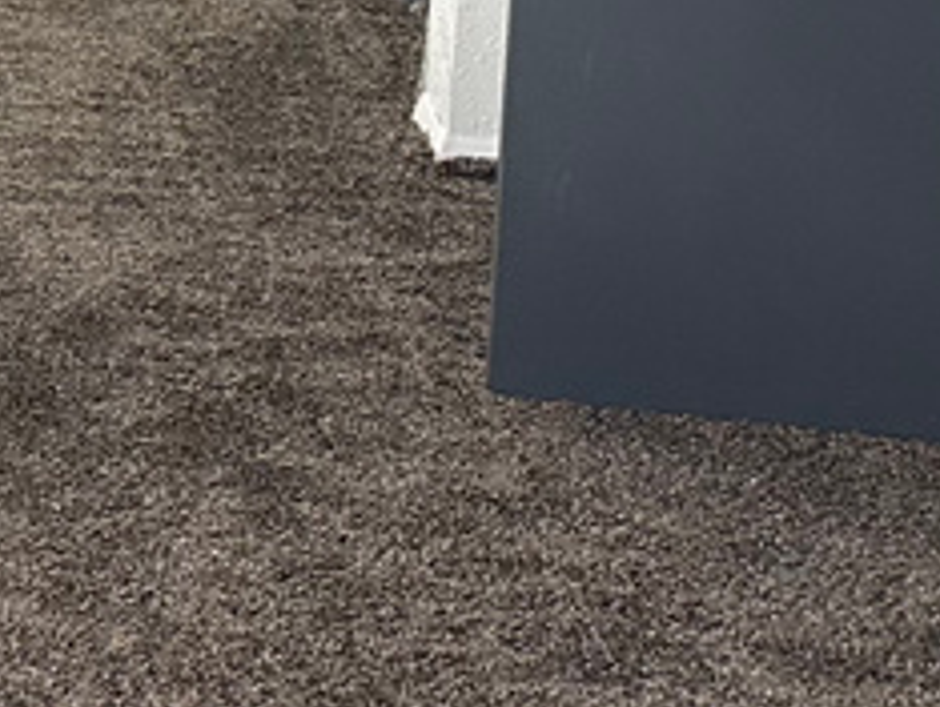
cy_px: -358
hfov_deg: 17.2
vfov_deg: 13.3
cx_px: -378
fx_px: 2854
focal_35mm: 105
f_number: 1.78
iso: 320
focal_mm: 6.86
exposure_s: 1/60
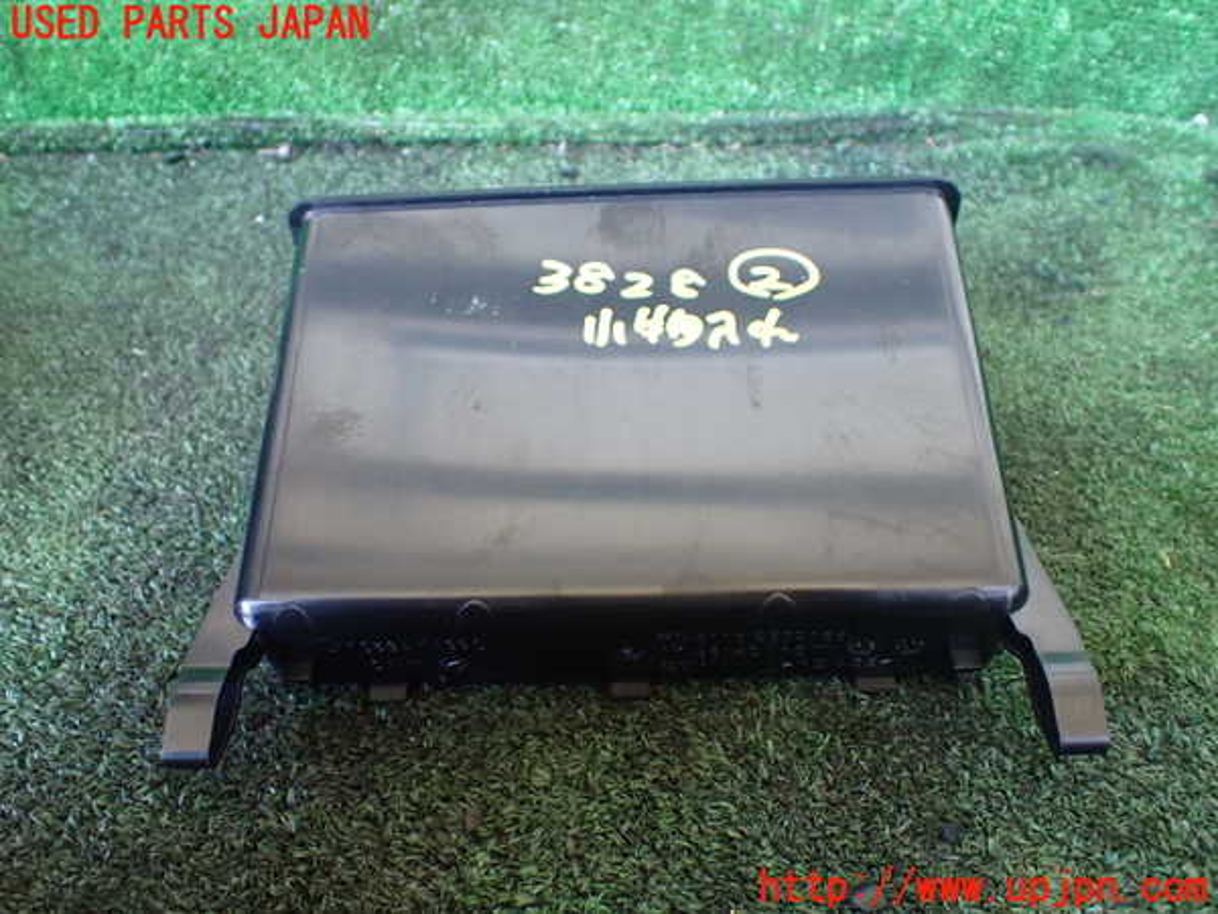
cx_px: 609
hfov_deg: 60.0
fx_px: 1056
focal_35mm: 30
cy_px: 457
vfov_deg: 46.8
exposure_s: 1/80
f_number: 2.3
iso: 800
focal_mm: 5.4
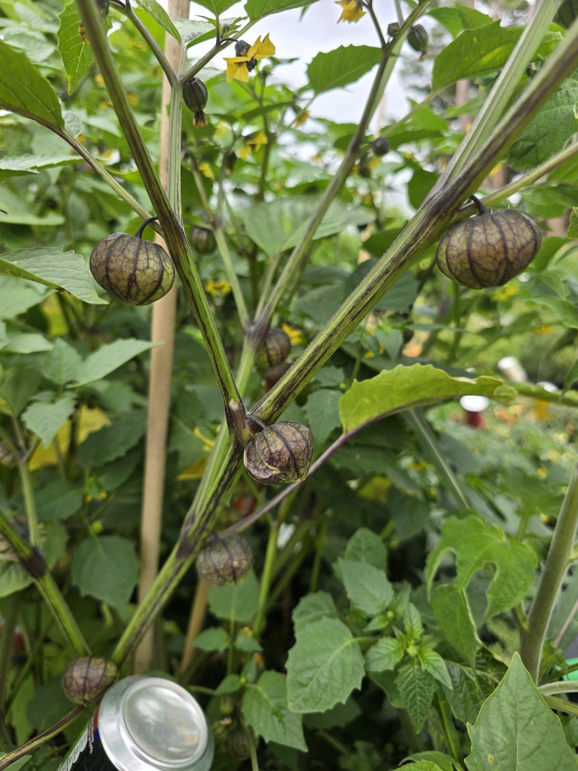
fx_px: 512
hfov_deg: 58.9
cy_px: 386
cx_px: 289
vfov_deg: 73.9
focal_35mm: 23
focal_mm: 6.3
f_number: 1.7
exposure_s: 1/180
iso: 12
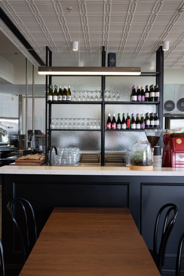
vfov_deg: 54.4
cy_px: 138
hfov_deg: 37.9
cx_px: 92
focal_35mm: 35
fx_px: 268
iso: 100
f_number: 5.6
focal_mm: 35
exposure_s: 1/15
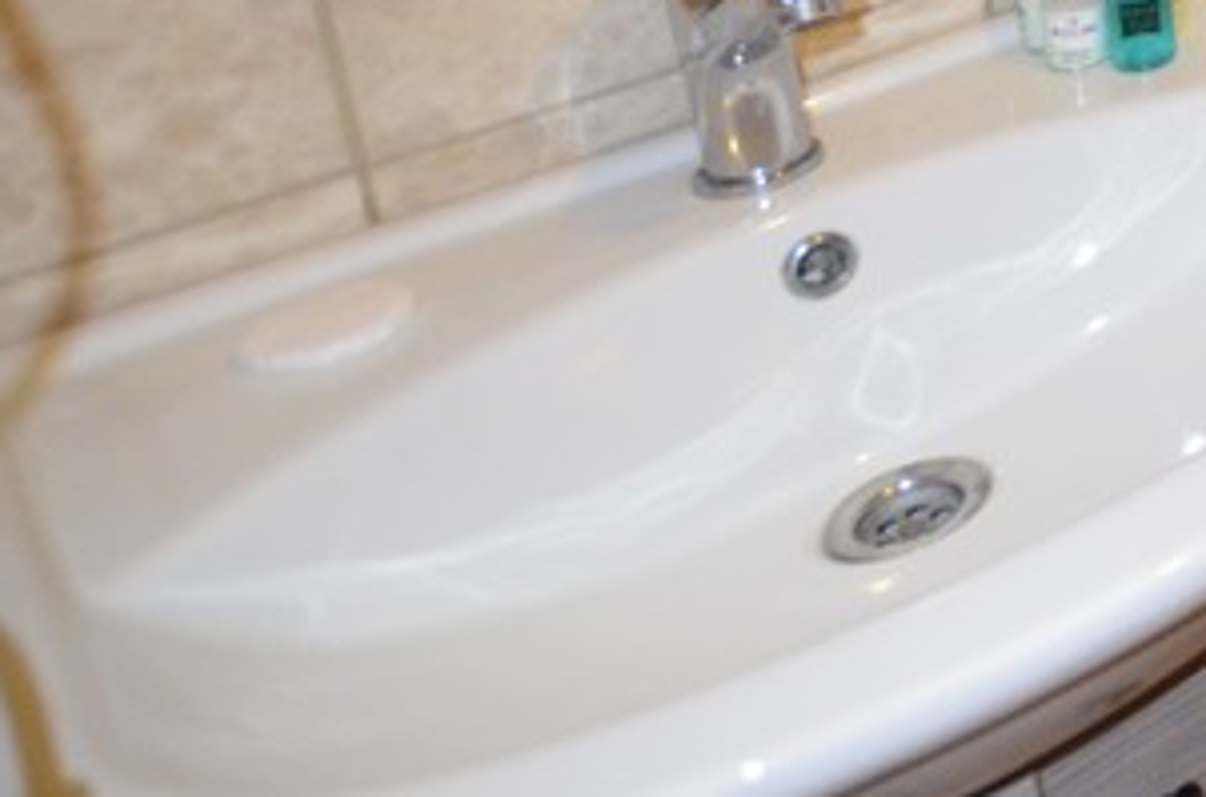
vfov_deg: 21.9
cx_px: 2039
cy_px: -401
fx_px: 1704
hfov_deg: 24.1
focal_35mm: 51
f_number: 3.5
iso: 2000
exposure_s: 1/125
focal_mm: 10
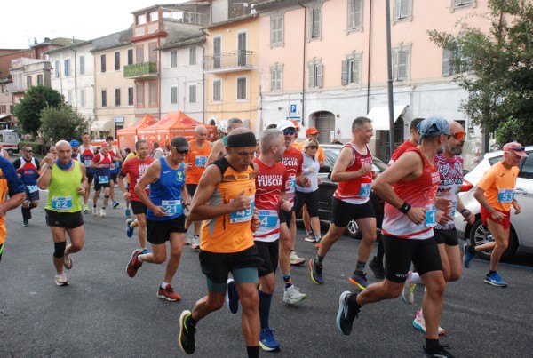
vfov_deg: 34.4
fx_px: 579
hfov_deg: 49.5
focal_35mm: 39
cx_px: 266
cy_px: 179
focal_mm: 26
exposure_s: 1/1250
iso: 1000
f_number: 4.5
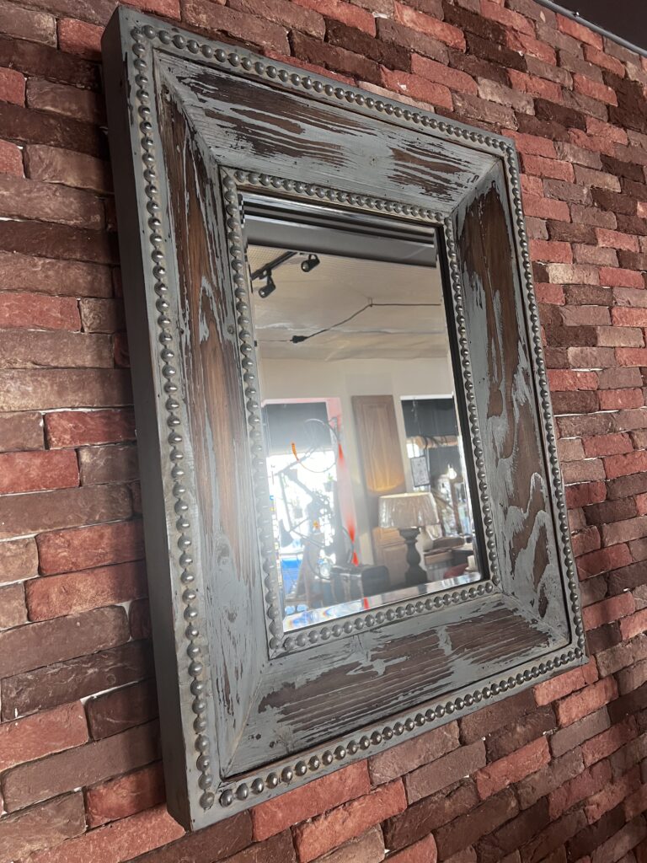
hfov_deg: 53.1
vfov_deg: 67.3
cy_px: 432
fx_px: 648
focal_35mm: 26
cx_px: 324
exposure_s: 1/50
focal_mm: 5.7
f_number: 1.5
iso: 100
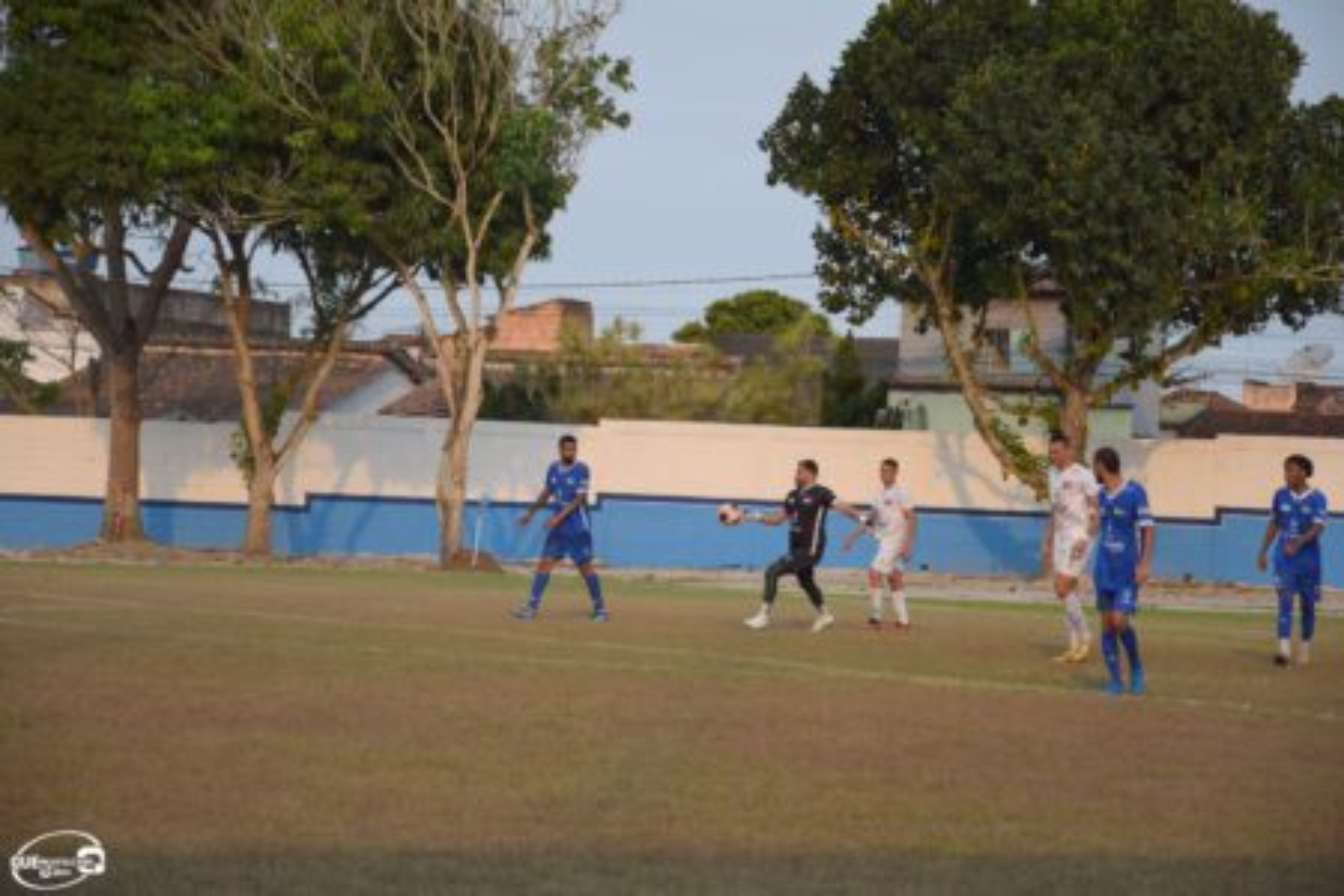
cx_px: 672
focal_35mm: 147
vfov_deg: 9.3
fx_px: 5488
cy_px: 448
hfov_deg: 14.0
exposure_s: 1/500
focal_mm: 98
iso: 200
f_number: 5.6
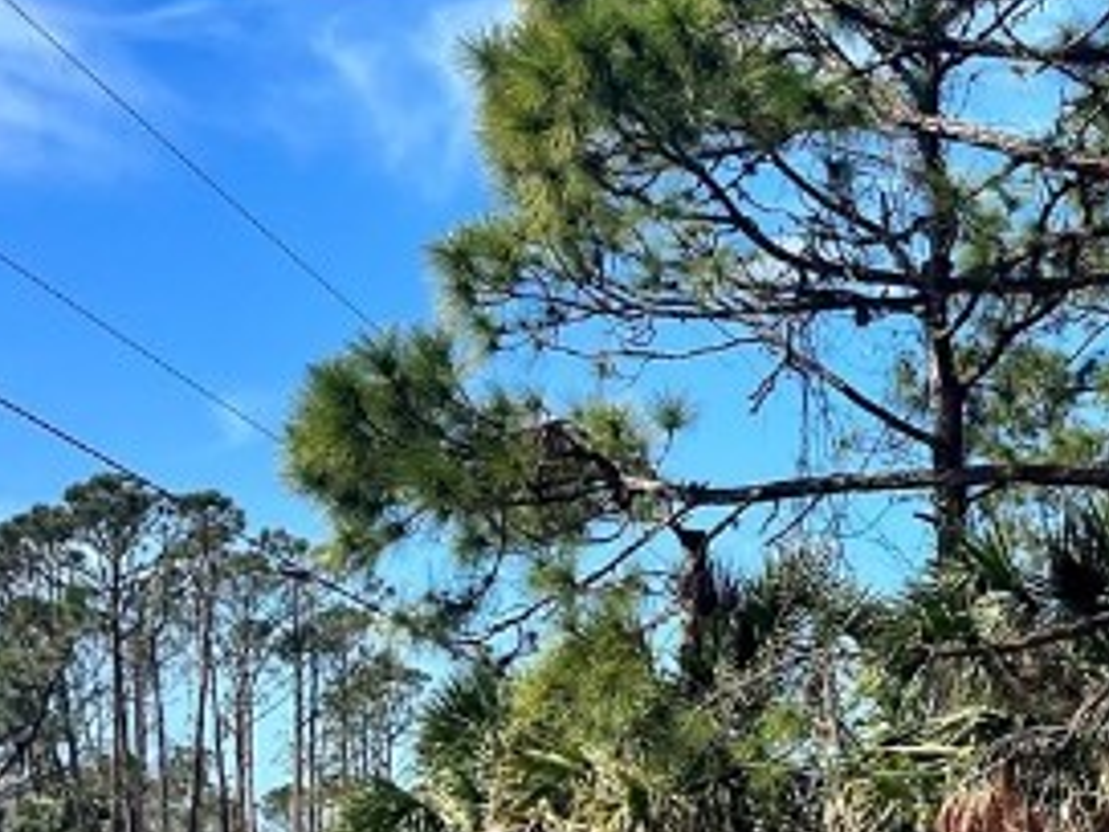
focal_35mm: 98
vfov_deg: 15.1
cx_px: 1480
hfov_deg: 18.5
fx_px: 3140
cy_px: 273
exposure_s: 1/3311
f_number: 1.6
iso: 50
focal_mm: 5.1
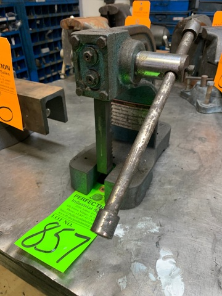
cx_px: 111
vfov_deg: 67.3
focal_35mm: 26
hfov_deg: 53.1
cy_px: 148
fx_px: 222
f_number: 1.8
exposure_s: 1/60
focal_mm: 4.25
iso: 125
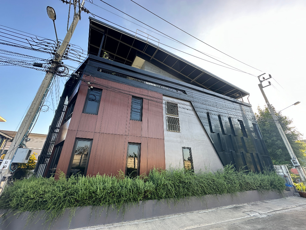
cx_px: 153
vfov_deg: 85.7
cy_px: 115
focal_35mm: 14
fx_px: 124
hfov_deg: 102.1
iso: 40
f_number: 2.2
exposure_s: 1/119
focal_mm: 2.22
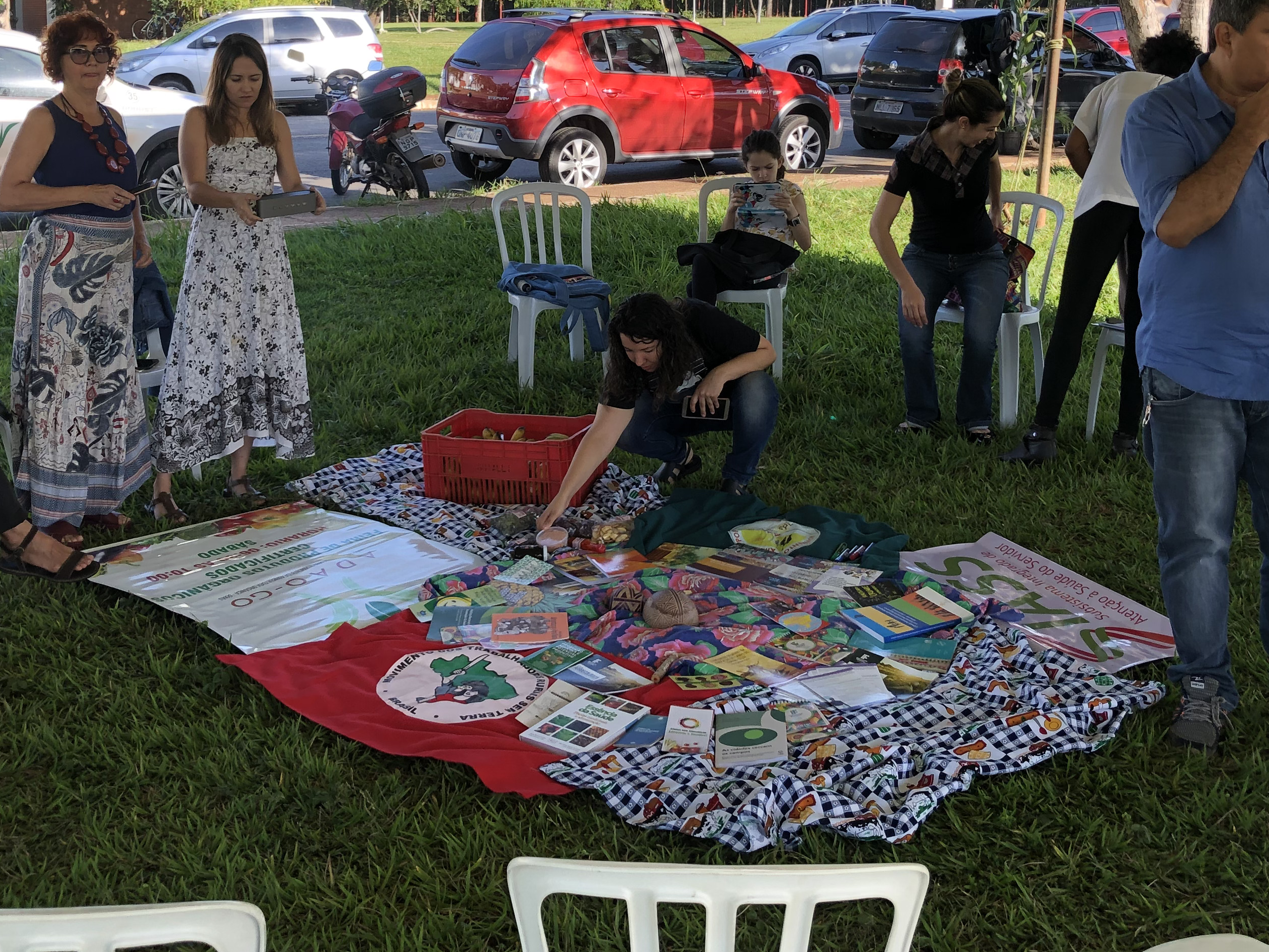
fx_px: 1650
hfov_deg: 42.0
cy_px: 242
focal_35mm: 45
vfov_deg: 31.6
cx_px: 586
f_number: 1.8
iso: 20
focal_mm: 3.99
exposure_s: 1/239
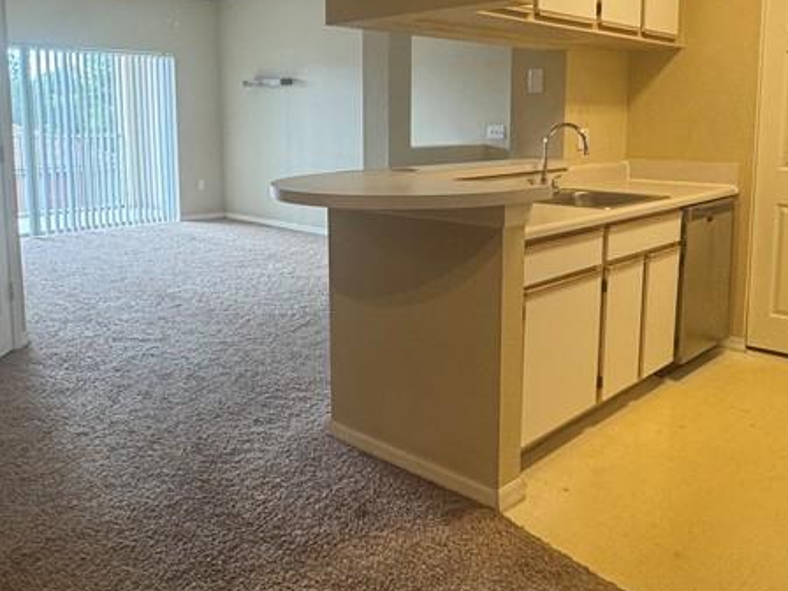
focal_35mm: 32
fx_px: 728
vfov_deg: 43.7
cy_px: 208
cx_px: 364
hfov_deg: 56.8
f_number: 2.2
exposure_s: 1/120
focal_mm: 2.22
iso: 160
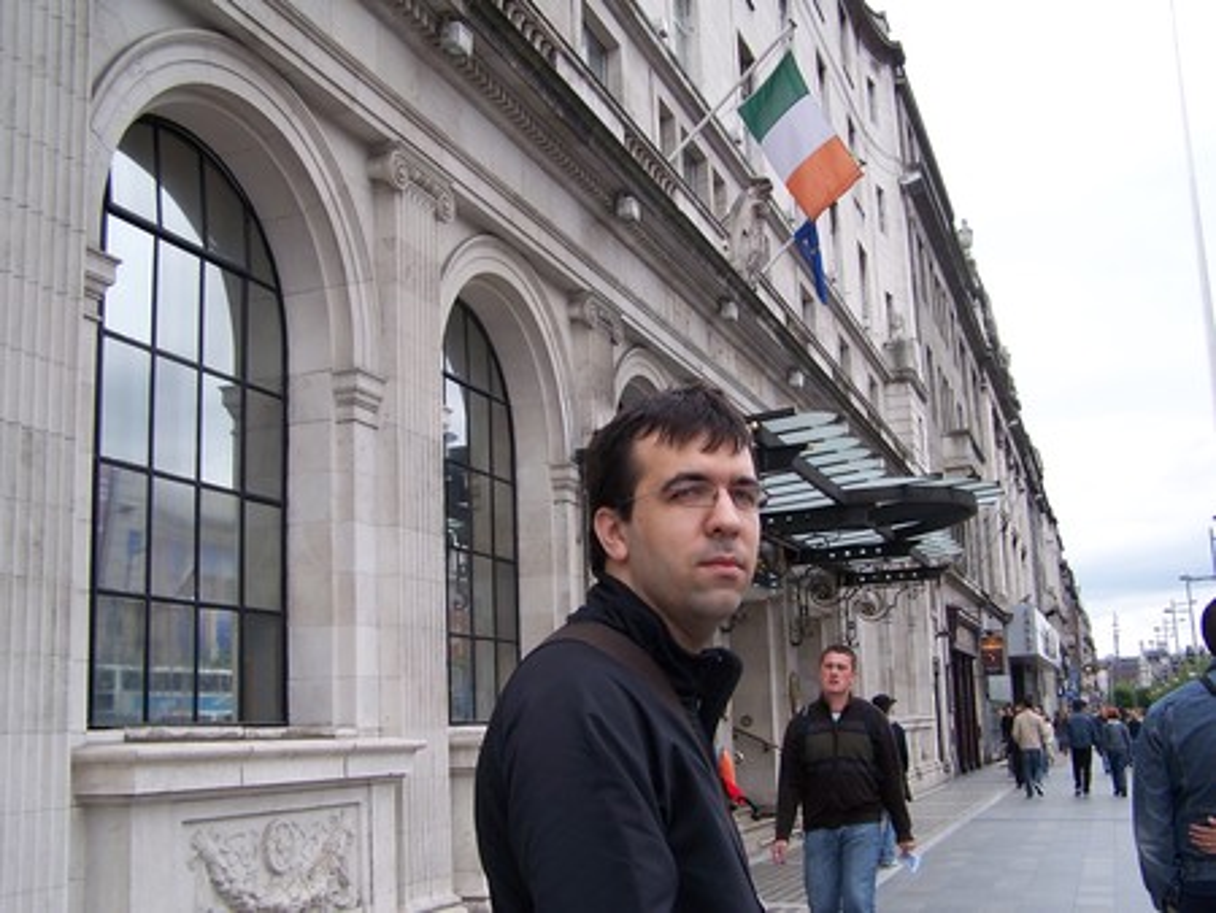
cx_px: 608
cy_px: 456
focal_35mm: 38
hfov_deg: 49.0
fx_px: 1336
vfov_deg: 37.8
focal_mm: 6.3
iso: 80
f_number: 2.8
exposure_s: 1/125
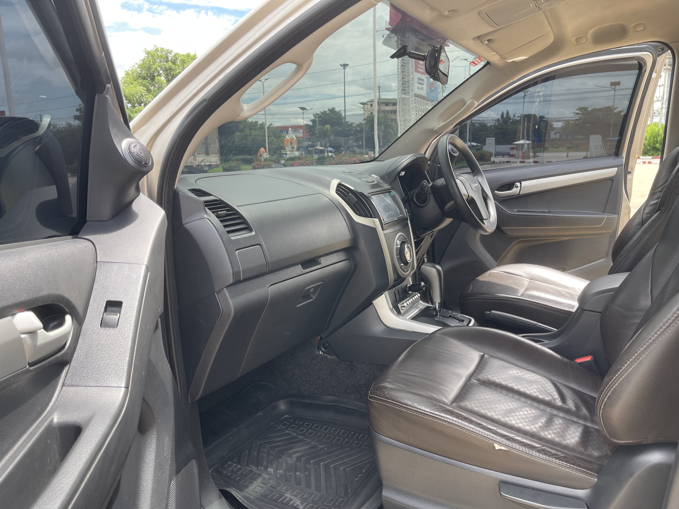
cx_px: 340
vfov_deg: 54.9
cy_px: 254
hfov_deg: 69.4
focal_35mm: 25
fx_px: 490
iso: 32
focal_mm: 5.1
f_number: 1.6
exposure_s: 1/445
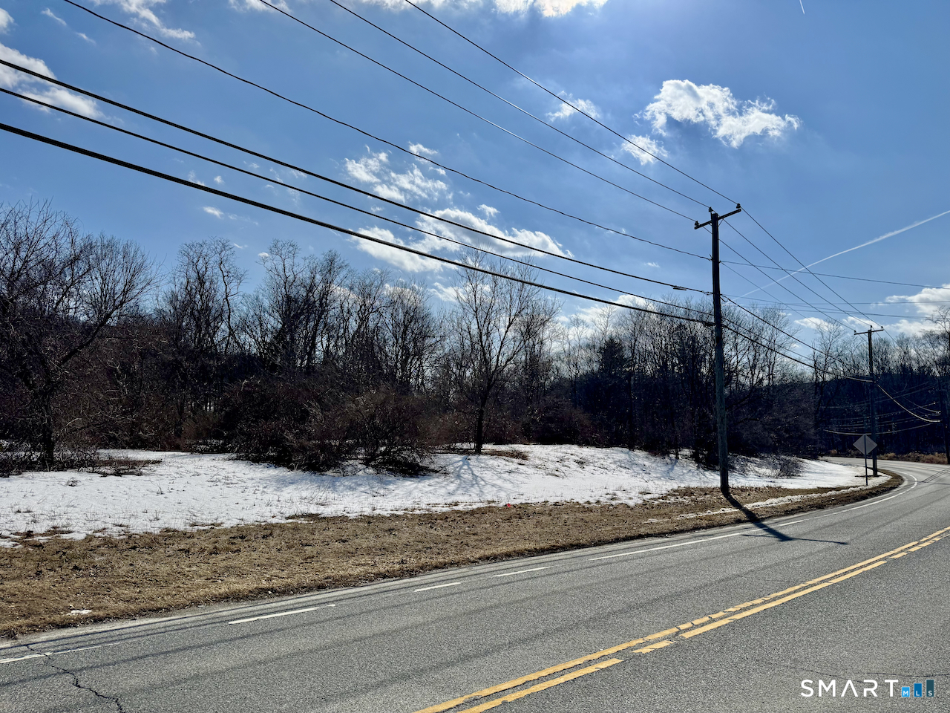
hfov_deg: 71.6
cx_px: 475
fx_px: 659
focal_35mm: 24
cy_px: 356
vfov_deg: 56.8
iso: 50
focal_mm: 6.76
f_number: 1.78
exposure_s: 1/12346
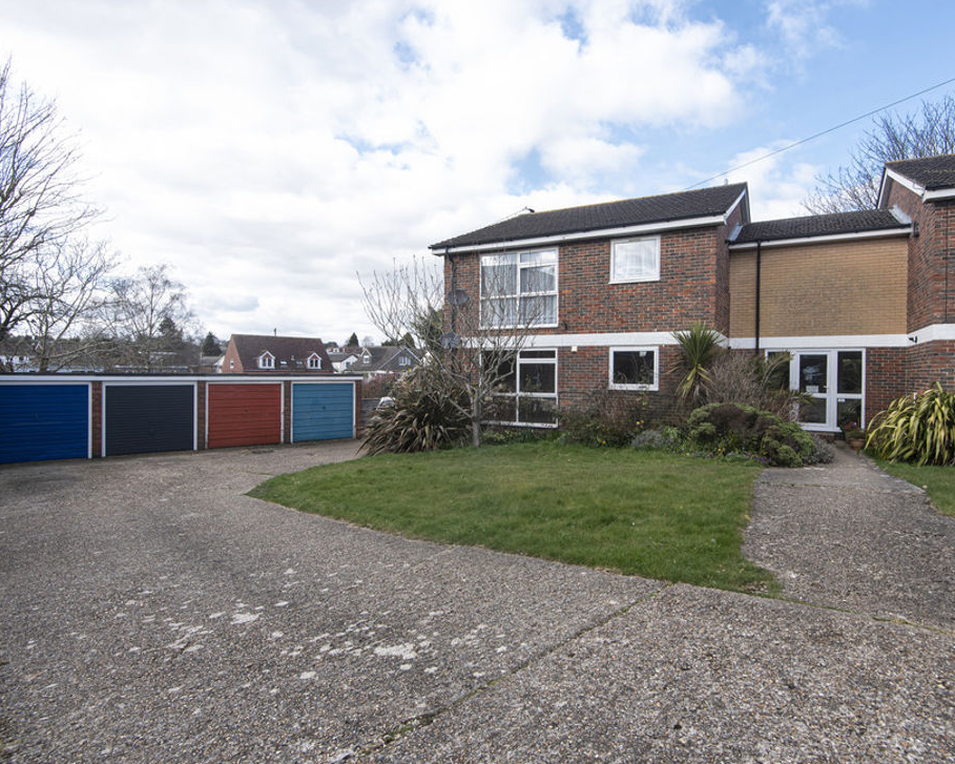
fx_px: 537
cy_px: 380
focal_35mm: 19
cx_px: 525
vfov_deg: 70.8
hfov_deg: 83.0
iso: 320
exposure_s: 1/200
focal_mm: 16
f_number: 9
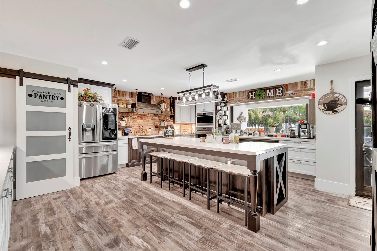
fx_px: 157
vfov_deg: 77.3
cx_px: 188
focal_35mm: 15
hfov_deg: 100.4
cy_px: 126
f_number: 8
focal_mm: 10
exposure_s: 1/15
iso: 1800
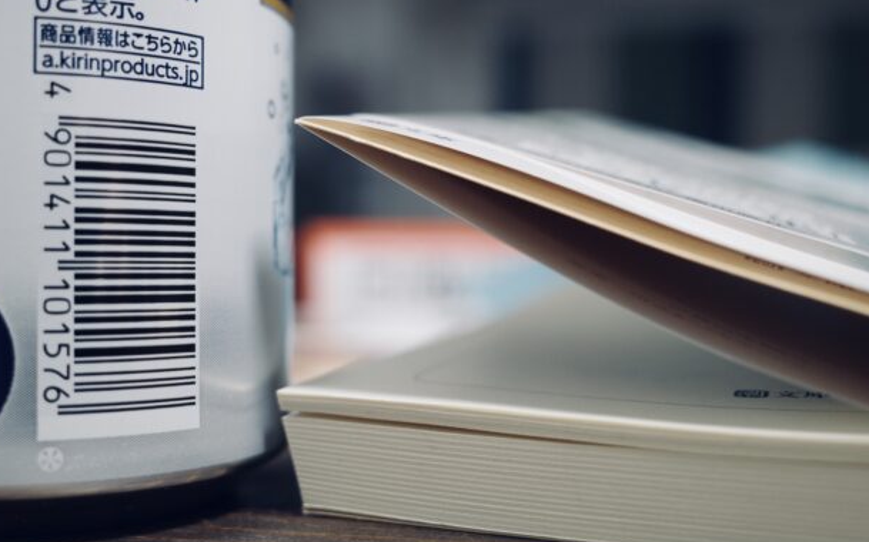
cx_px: 370
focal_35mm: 36
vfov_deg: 35.3
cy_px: 262
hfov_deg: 53.8
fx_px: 852
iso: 640
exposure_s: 1/30
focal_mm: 18.3
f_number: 2.8
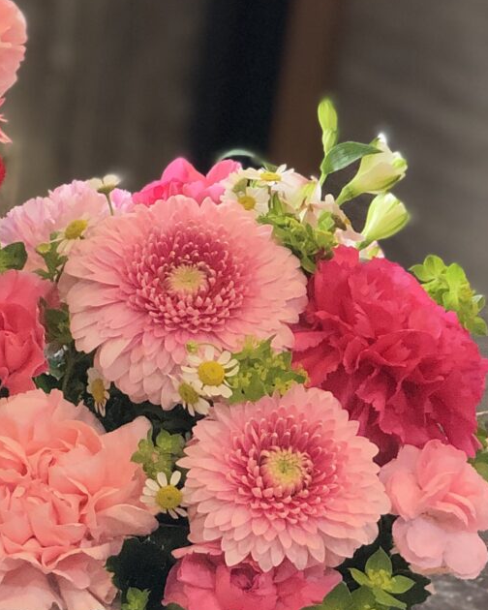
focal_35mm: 165
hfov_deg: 9.1
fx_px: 2979
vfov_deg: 11.7
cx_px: -251
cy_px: 204
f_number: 2.4
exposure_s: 1/50
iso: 80
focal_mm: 6
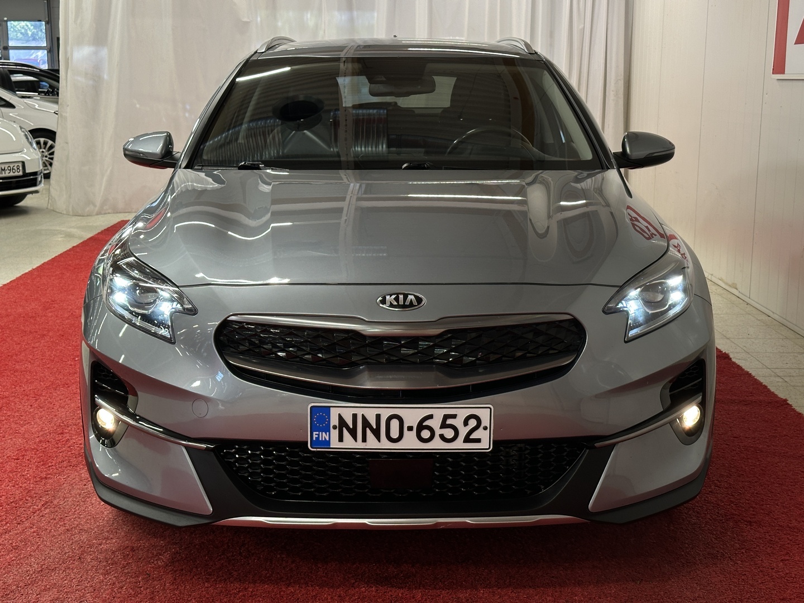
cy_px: 302
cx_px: 402
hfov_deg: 39.7
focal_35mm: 48
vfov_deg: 30.3
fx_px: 1115
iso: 80
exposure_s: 1/99
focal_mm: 6.86
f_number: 1.78
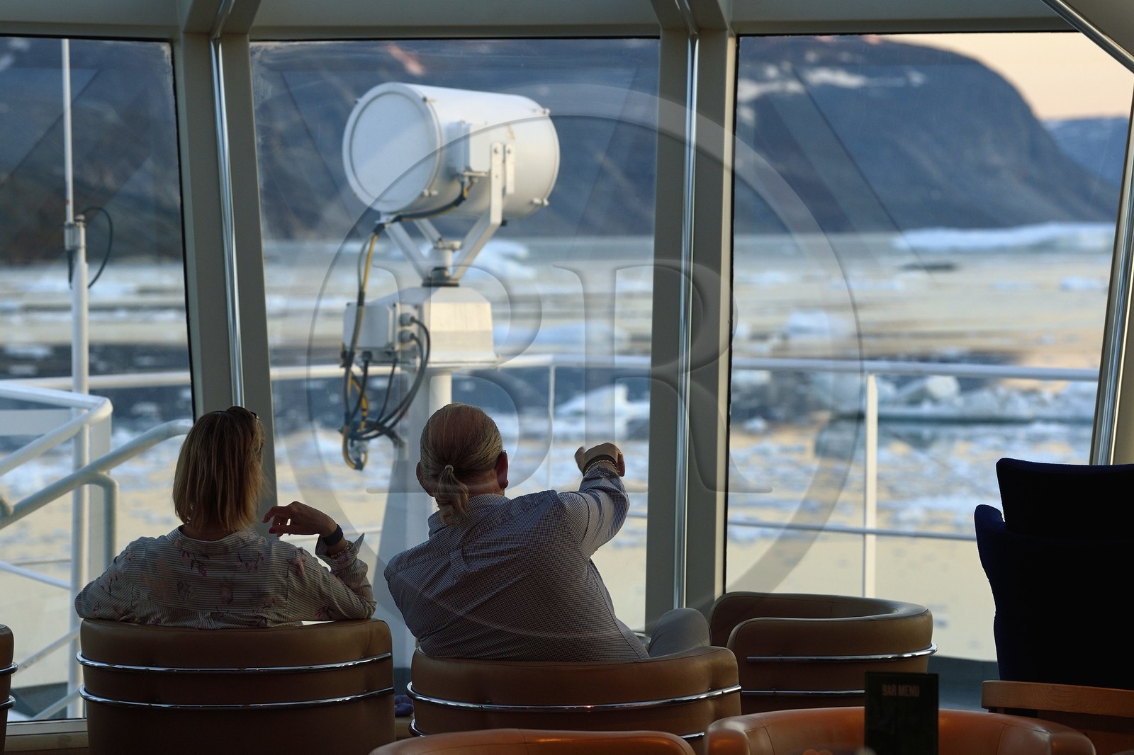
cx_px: 567
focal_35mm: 130
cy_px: 378
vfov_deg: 10.5
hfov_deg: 15.8
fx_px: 4094
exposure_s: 1/100
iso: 800
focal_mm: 130
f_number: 6.3
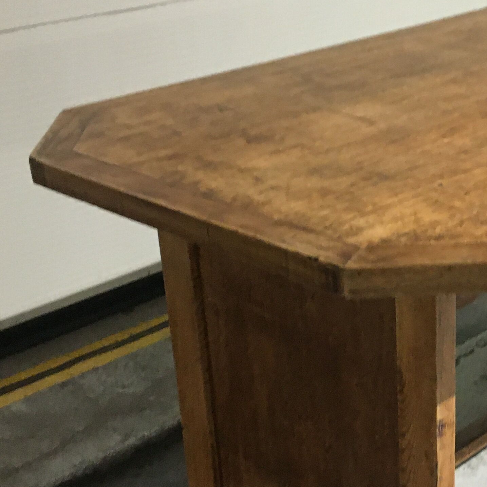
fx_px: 1146
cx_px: 470
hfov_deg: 23.2
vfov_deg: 23.8
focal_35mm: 72
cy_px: 340
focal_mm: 4.15
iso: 200
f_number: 2.2
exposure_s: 1/20
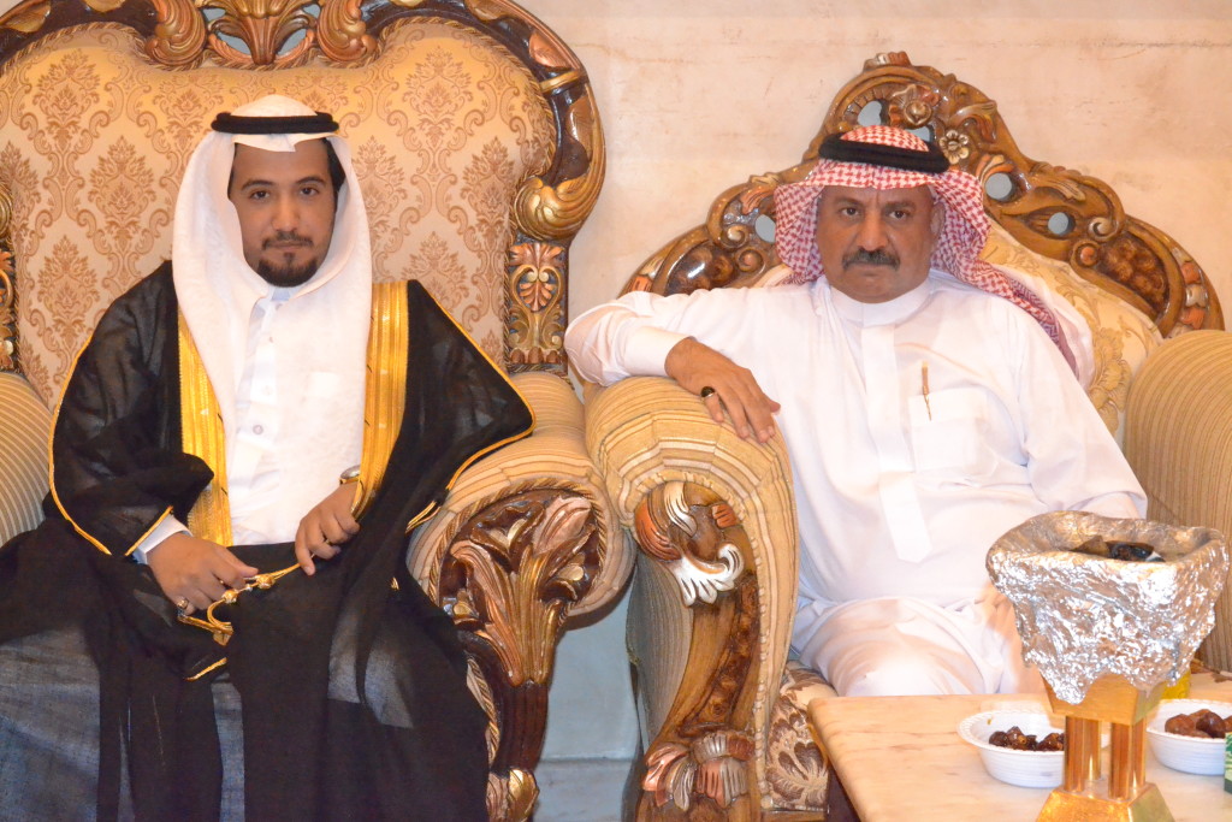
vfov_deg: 25.8
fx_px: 1797
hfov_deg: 37.8
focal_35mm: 52
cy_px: 411
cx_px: 616
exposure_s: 1/160
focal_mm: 35
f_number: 10
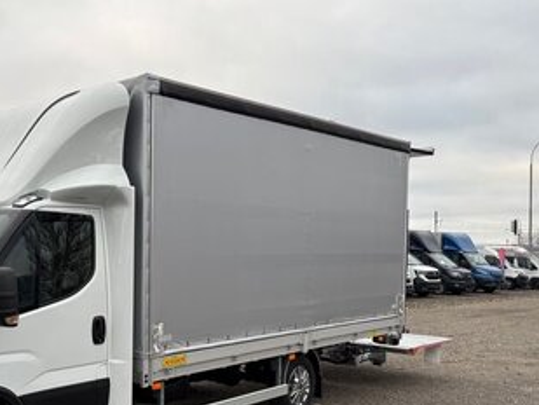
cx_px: 115
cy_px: 262
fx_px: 639
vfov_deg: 34.9
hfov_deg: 43.8
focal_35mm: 41
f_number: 1.6
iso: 40
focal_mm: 5.96
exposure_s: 1/214
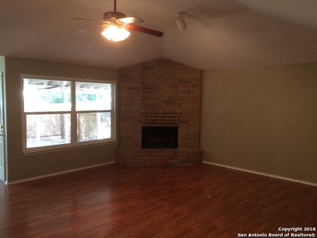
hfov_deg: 61.7
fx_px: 266
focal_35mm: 29
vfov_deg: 48.2
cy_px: 119
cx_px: 158
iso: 250
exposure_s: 1/30
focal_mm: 4.15
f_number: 2.2
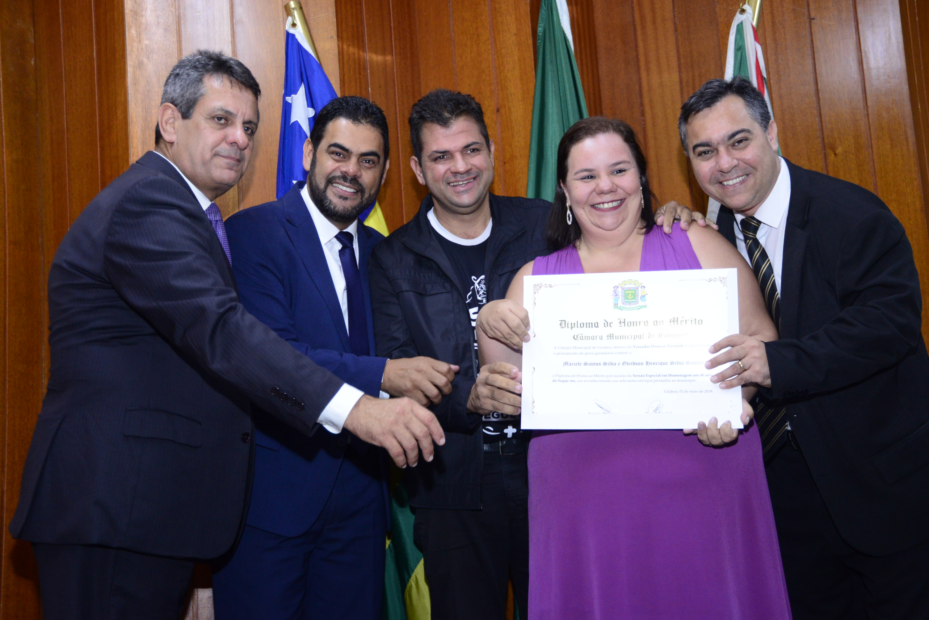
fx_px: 1239
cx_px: 464
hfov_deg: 41.1
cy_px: 310
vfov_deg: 28.1
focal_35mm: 48
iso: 2500
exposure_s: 1/125
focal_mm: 48
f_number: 4.8
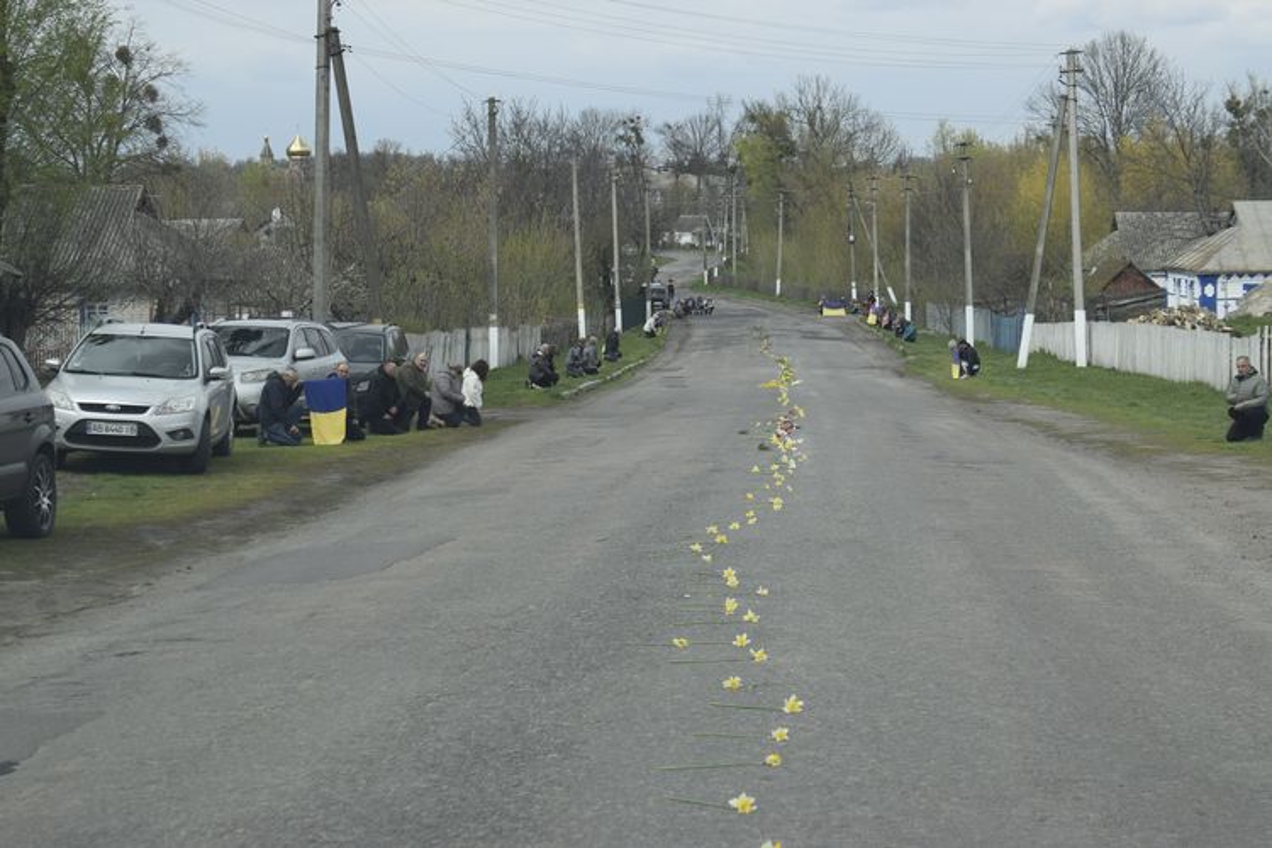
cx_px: 636
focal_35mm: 82
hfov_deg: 24.6
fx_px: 2915
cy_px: 424
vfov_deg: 16.6
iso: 200
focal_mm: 55
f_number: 8
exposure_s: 1/250
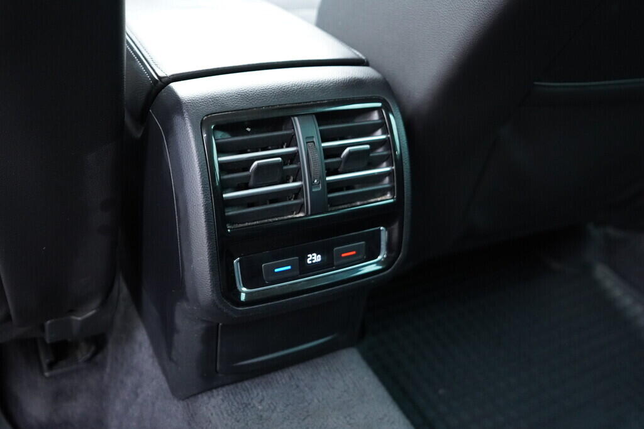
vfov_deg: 36.9
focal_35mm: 36
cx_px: 322
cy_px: 214
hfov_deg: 53.1
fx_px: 644
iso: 2000
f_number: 2.8
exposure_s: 1/40
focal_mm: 24
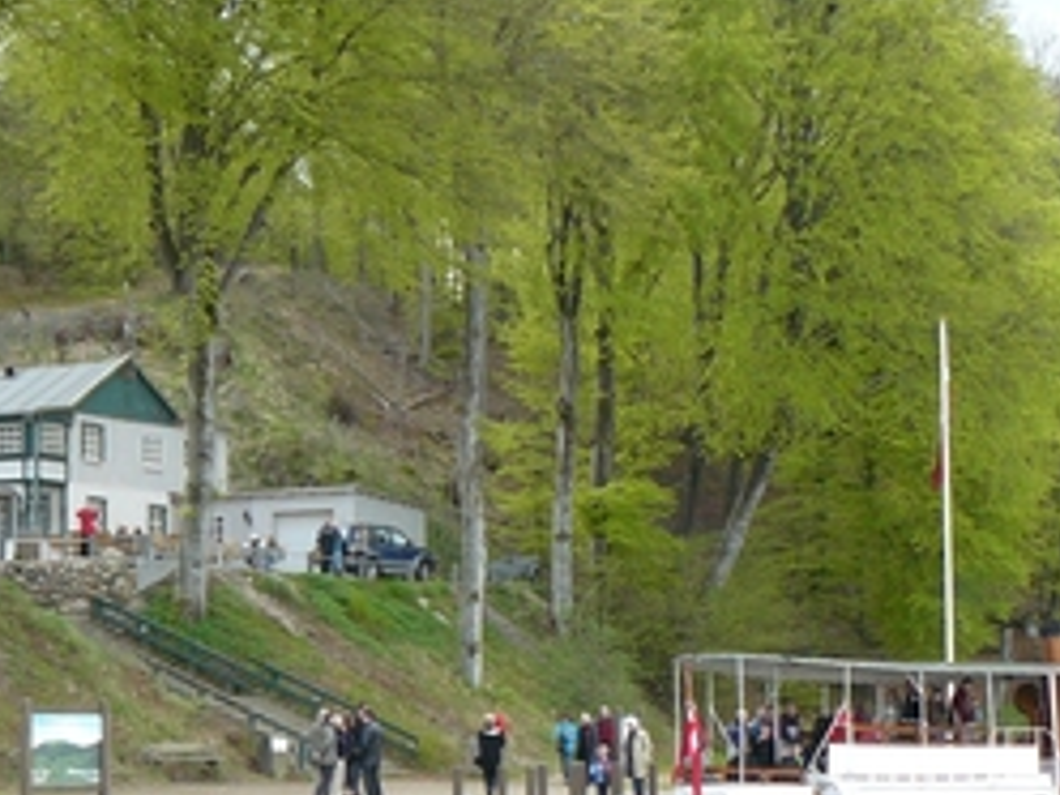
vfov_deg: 17.0
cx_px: 470
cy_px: 479
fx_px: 2664
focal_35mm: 87
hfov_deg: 22.5
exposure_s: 1/200
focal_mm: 6
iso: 200
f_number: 4.5
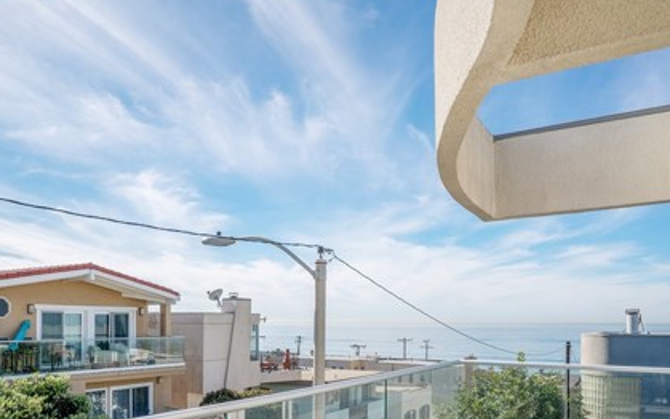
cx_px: 315
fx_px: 511
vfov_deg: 43.0
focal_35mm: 28
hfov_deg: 66.4
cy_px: 321
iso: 125
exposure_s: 1/2000
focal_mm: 18
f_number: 8
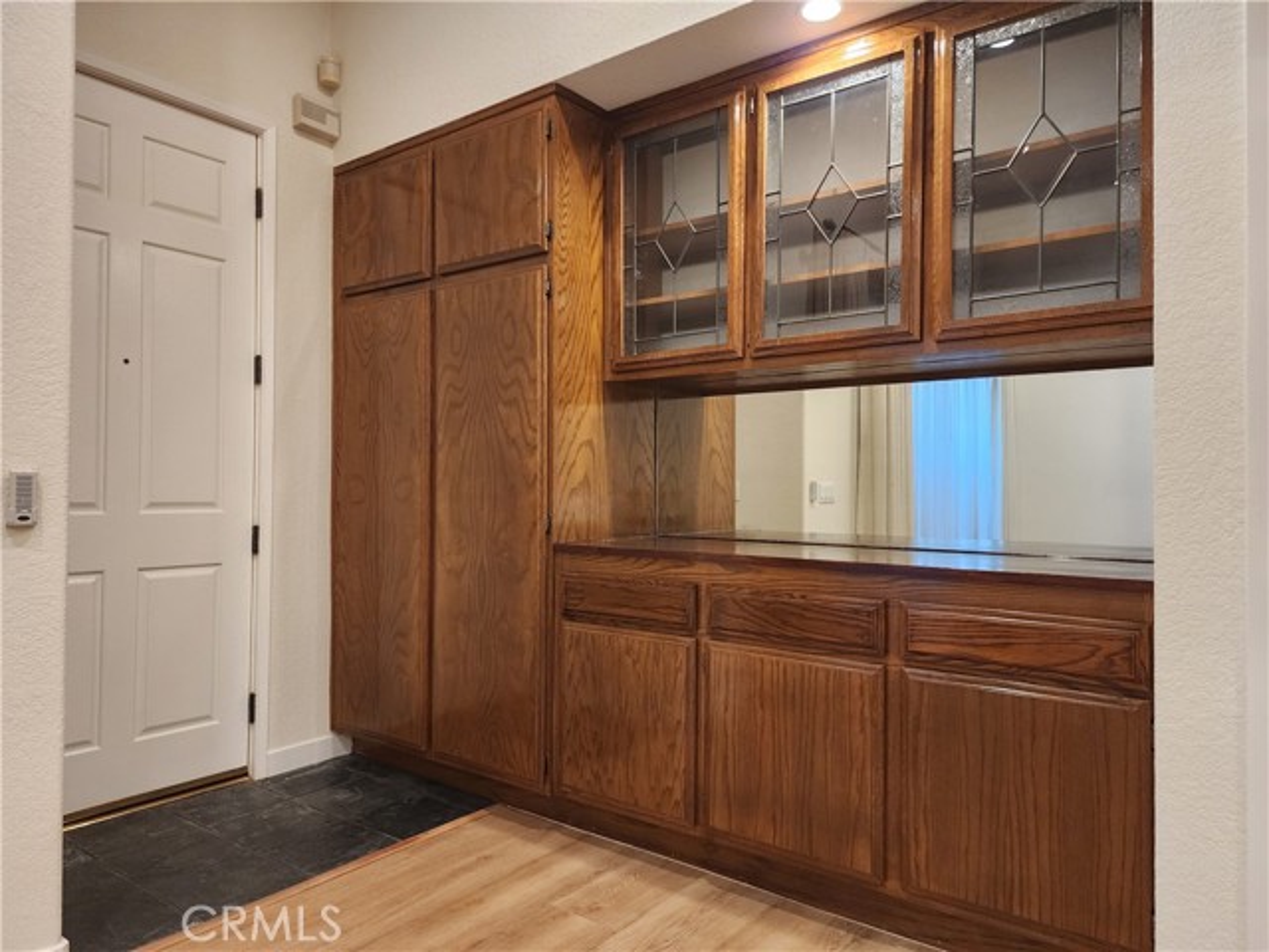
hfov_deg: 73.9
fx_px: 843
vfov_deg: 58.9
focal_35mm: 23
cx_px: 634
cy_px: 476
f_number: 1.8
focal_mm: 6.4
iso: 500
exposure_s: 1/120
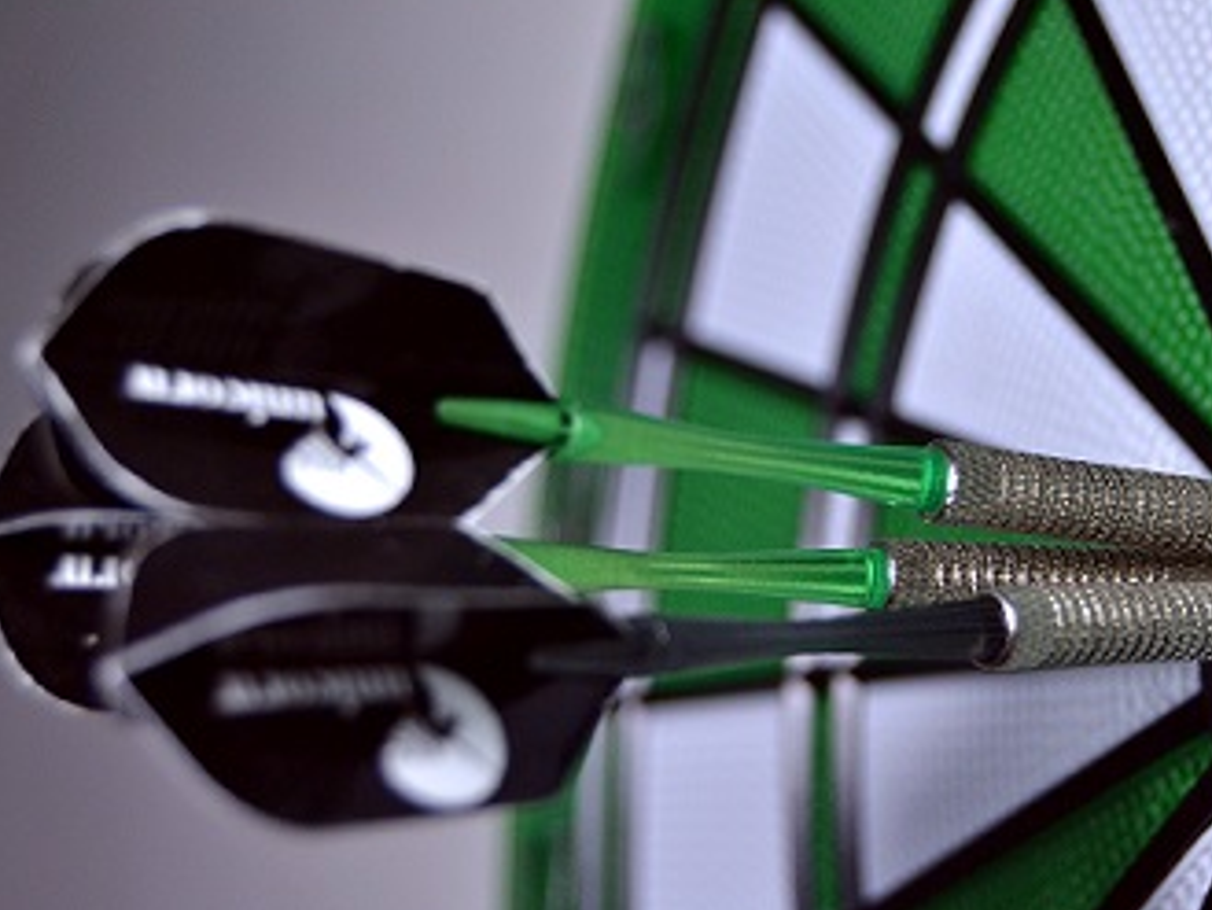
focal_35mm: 85
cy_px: 519
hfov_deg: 23.0
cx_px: 761
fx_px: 2977
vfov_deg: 17.4
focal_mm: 42
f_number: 5
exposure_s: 1/80
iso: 800
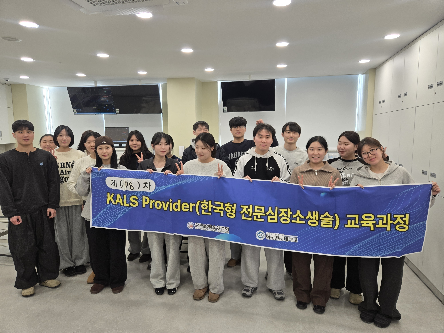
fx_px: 295
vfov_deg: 58.9
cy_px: 166
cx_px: 222
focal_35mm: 23
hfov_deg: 73.9
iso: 64
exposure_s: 1/120
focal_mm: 5.4
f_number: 1.8
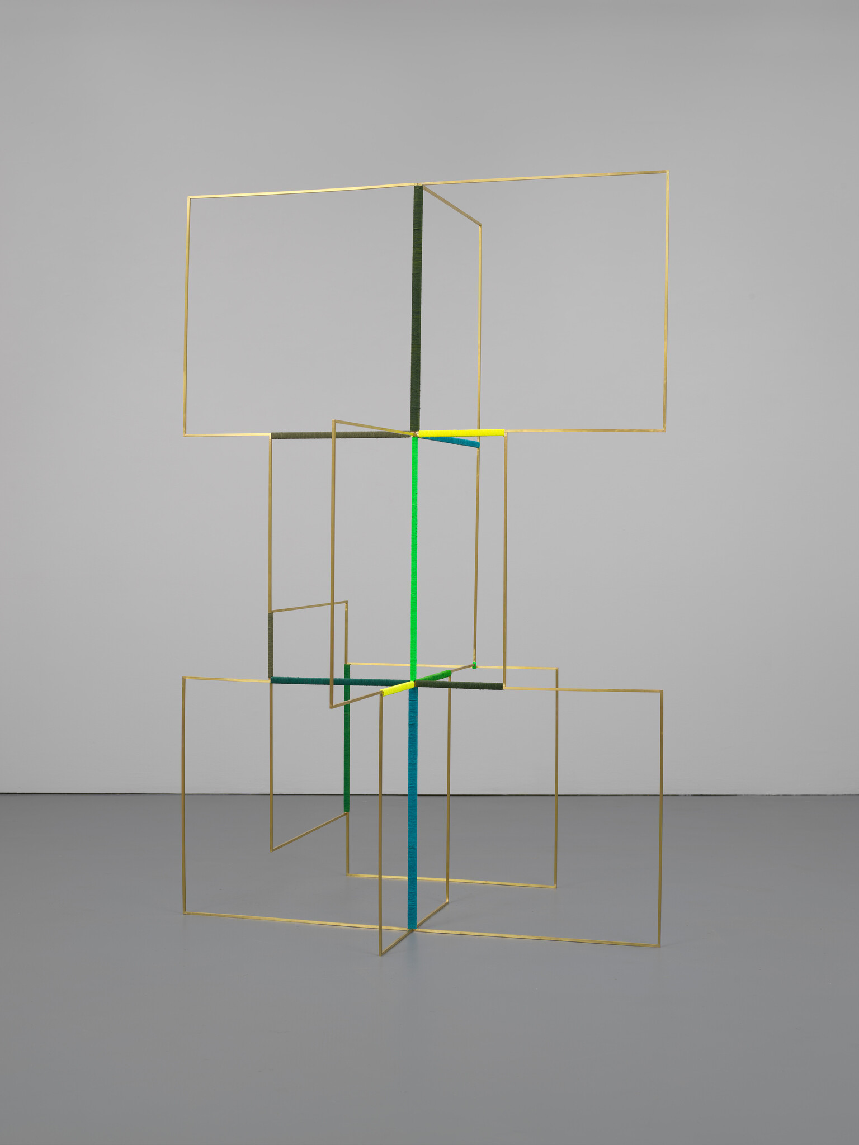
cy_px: 572
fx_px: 1687
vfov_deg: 37.5
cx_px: 430
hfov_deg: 28.6
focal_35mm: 51
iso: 64
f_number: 11
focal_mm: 80
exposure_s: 1/125
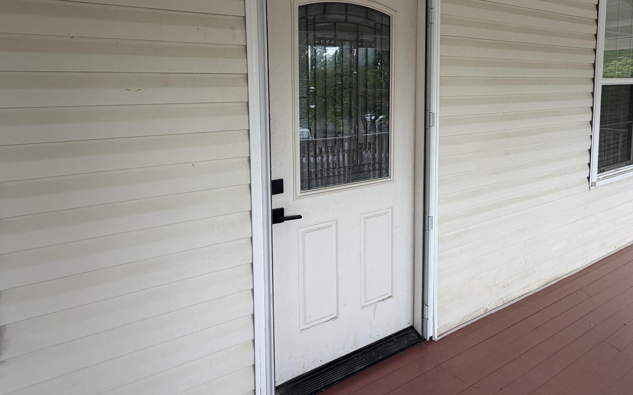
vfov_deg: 59.5
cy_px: 107
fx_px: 328
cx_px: 336
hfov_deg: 87.9
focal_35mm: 19
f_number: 2.2
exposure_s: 1/121
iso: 50
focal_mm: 2.22
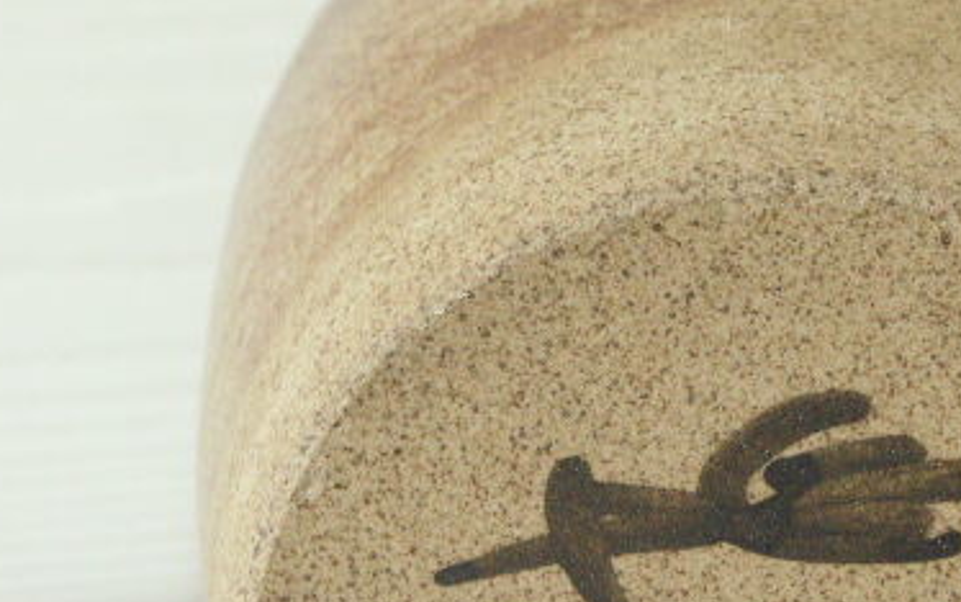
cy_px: 533
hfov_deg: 9.9
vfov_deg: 6.2
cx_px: 701
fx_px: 5554
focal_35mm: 212
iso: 200
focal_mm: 28.98
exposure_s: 1/160
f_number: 5
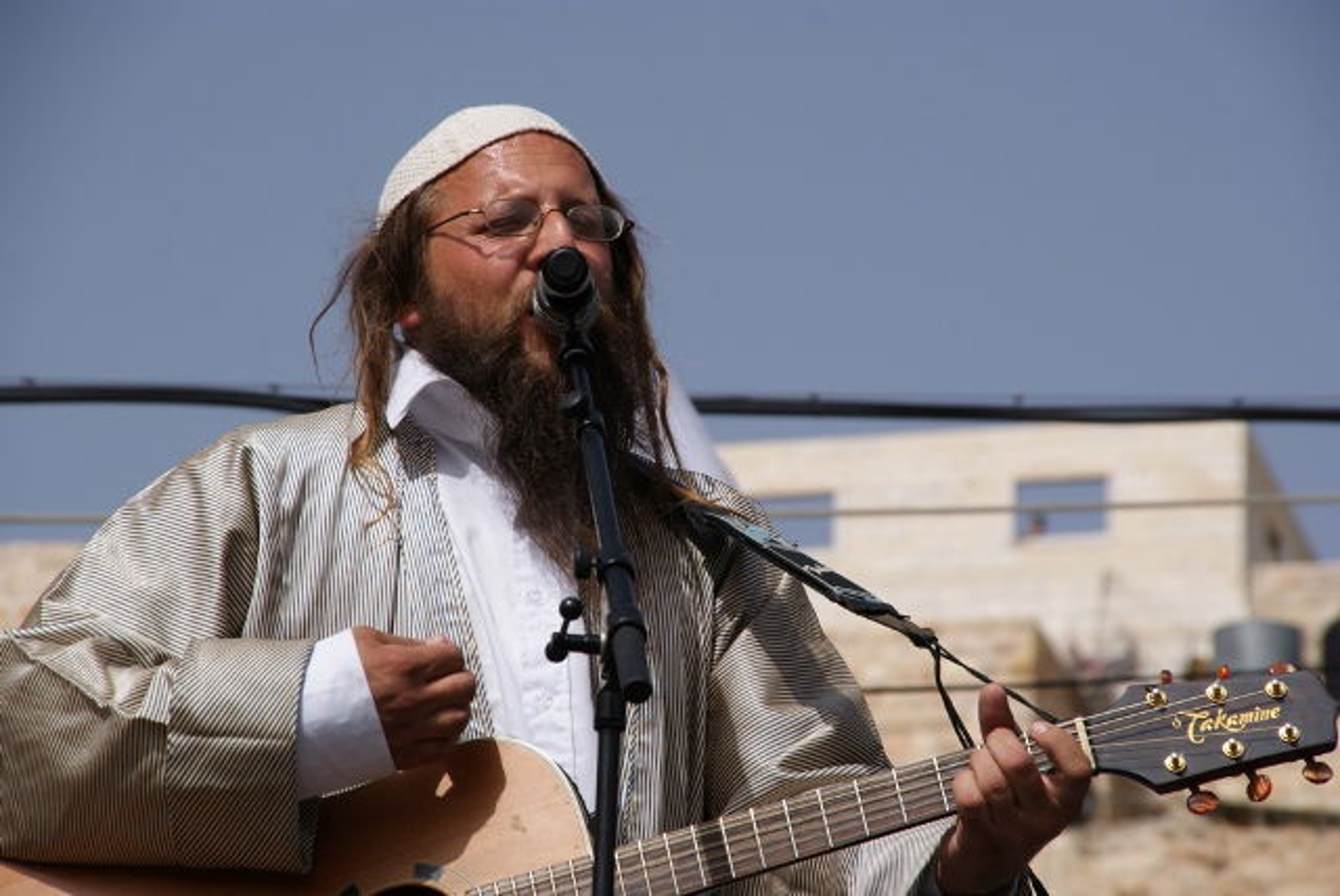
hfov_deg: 10.2
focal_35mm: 202
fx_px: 7544
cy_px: 448
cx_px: 670
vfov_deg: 6.8
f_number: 9
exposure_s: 1/400
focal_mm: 135
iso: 100
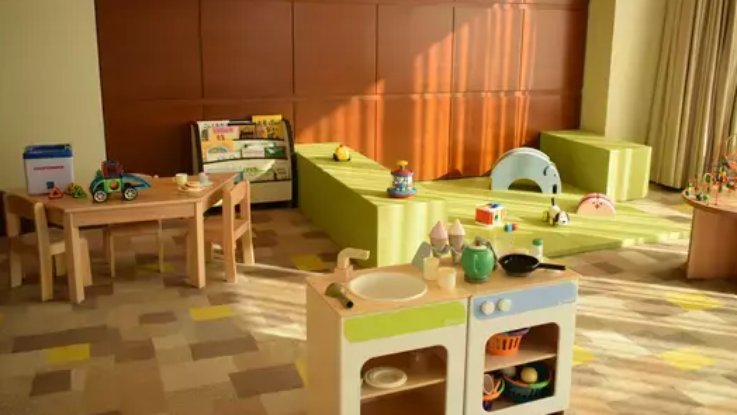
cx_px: 402
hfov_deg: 55.2
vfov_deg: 32.8
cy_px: 193
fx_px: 704
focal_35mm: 36
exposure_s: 1/80
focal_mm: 20
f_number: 4.5
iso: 100
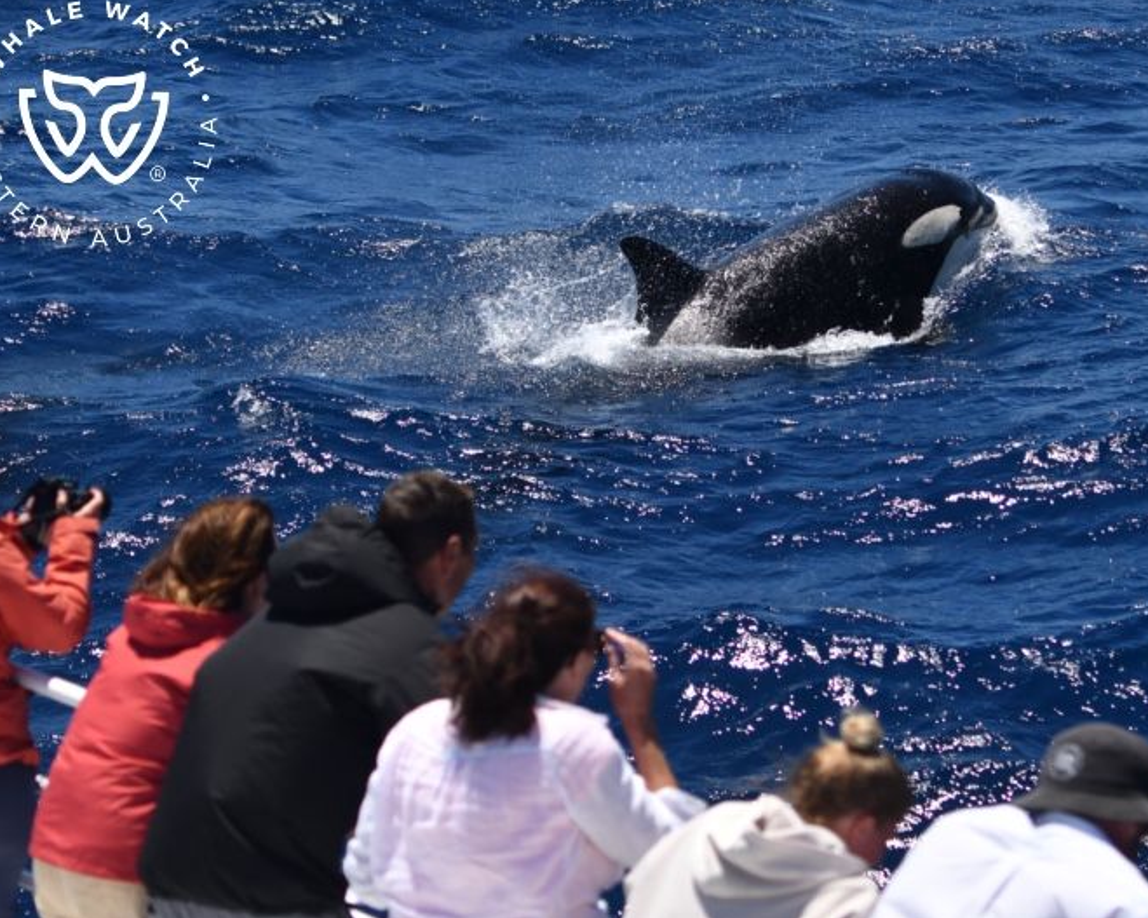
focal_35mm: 98
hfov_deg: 19.6
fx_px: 3329
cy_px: 457
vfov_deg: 15.7
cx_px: 664
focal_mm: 86
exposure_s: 1/8000
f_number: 4.8
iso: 560
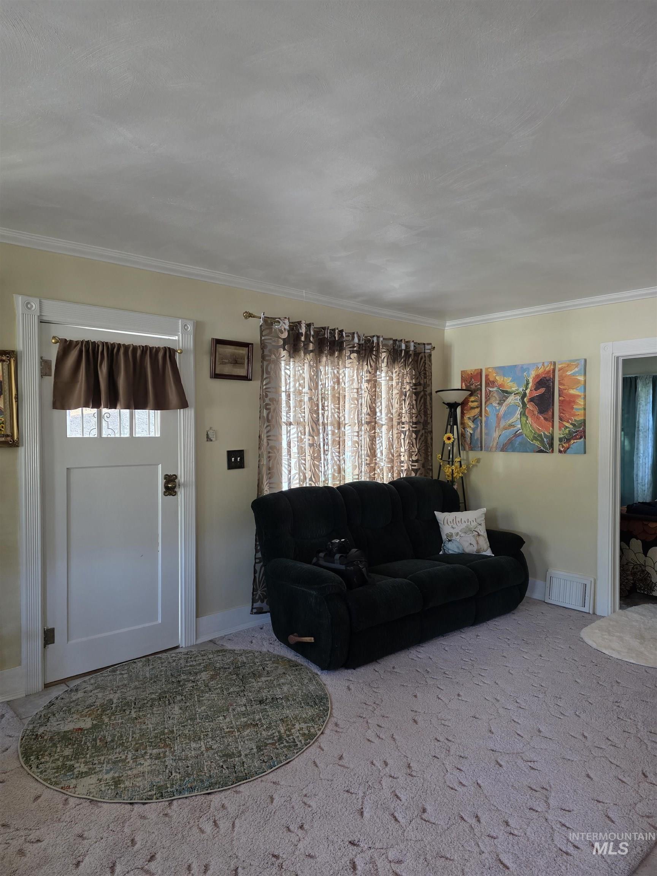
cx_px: 328
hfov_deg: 58.9
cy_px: 438
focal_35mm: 23
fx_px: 582
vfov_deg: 73.9
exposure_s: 1/120
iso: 500
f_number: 1.7
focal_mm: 6.3
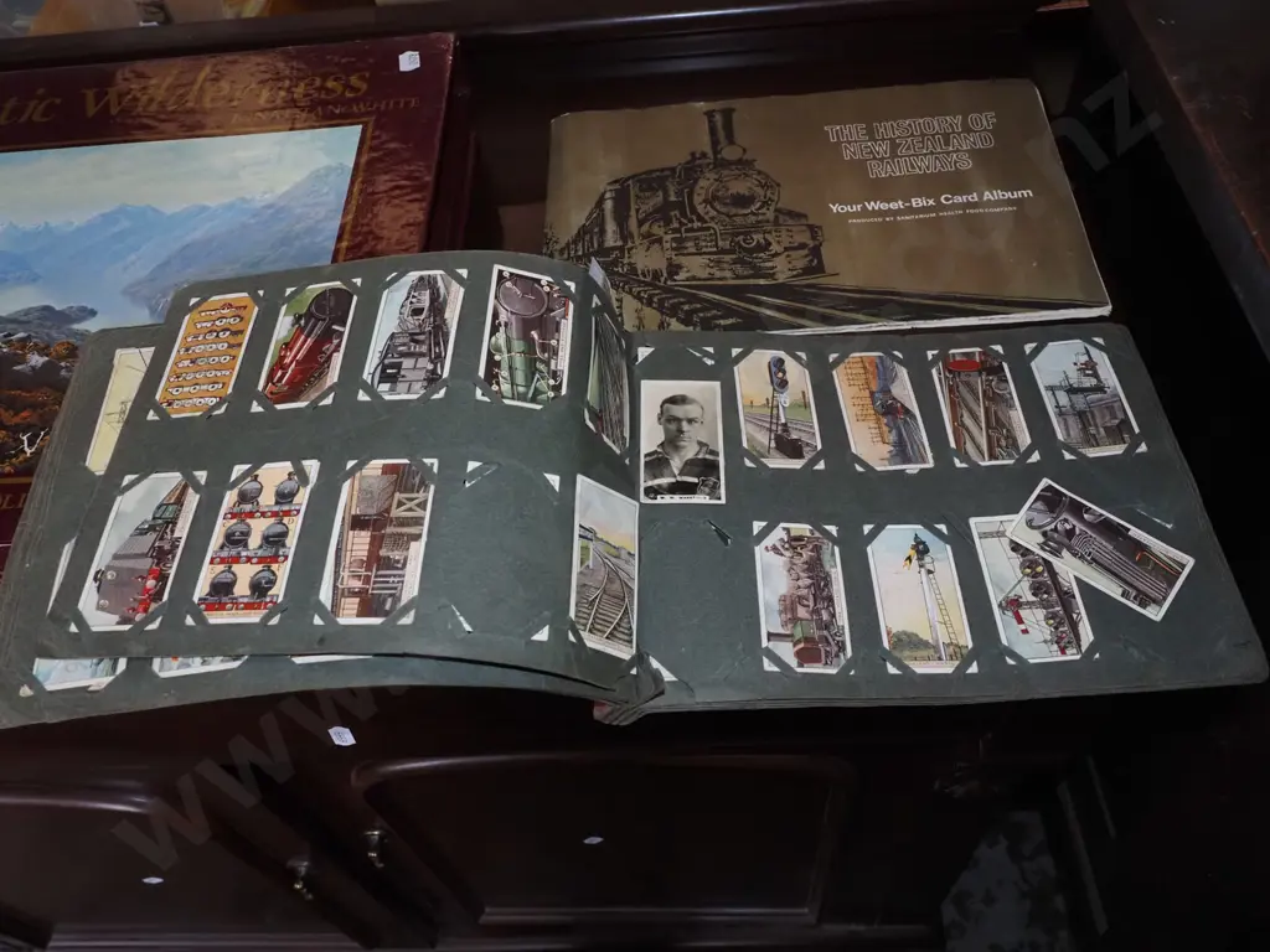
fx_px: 1101
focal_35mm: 30
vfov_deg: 46.8
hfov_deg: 60.0
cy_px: 476
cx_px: 635
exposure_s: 1/160
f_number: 5.6
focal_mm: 15
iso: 2500
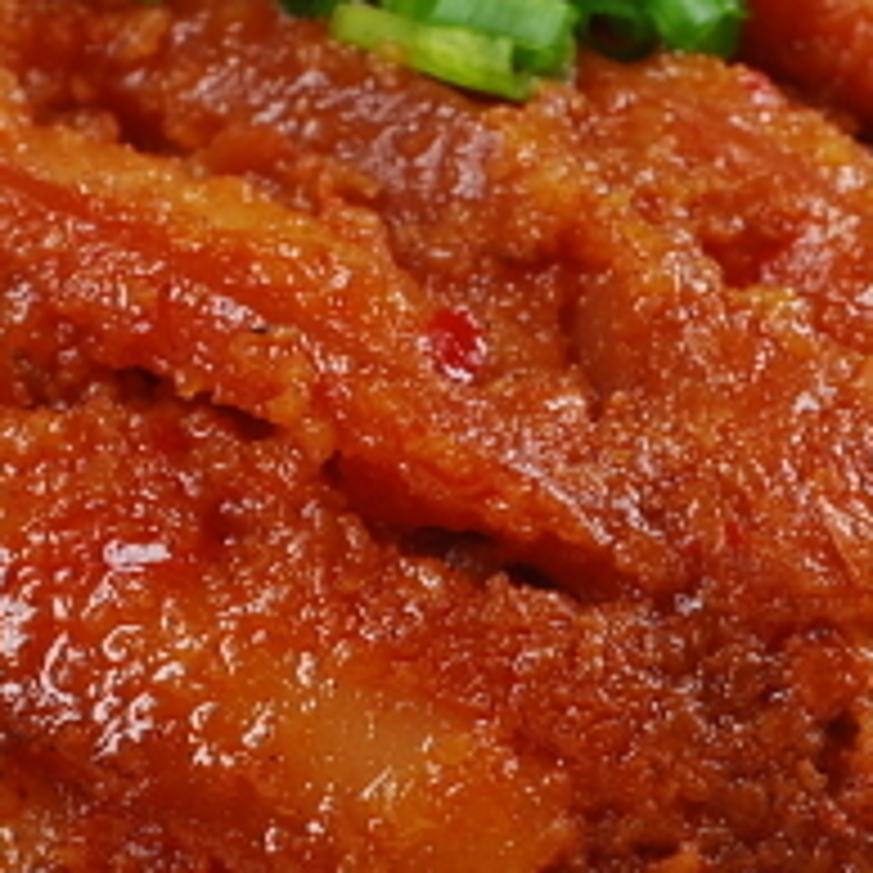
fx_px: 9587
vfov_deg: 5.2
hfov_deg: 5.2
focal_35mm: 336
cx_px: 414
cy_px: 776
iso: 100
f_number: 9
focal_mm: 50
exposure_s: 1/160
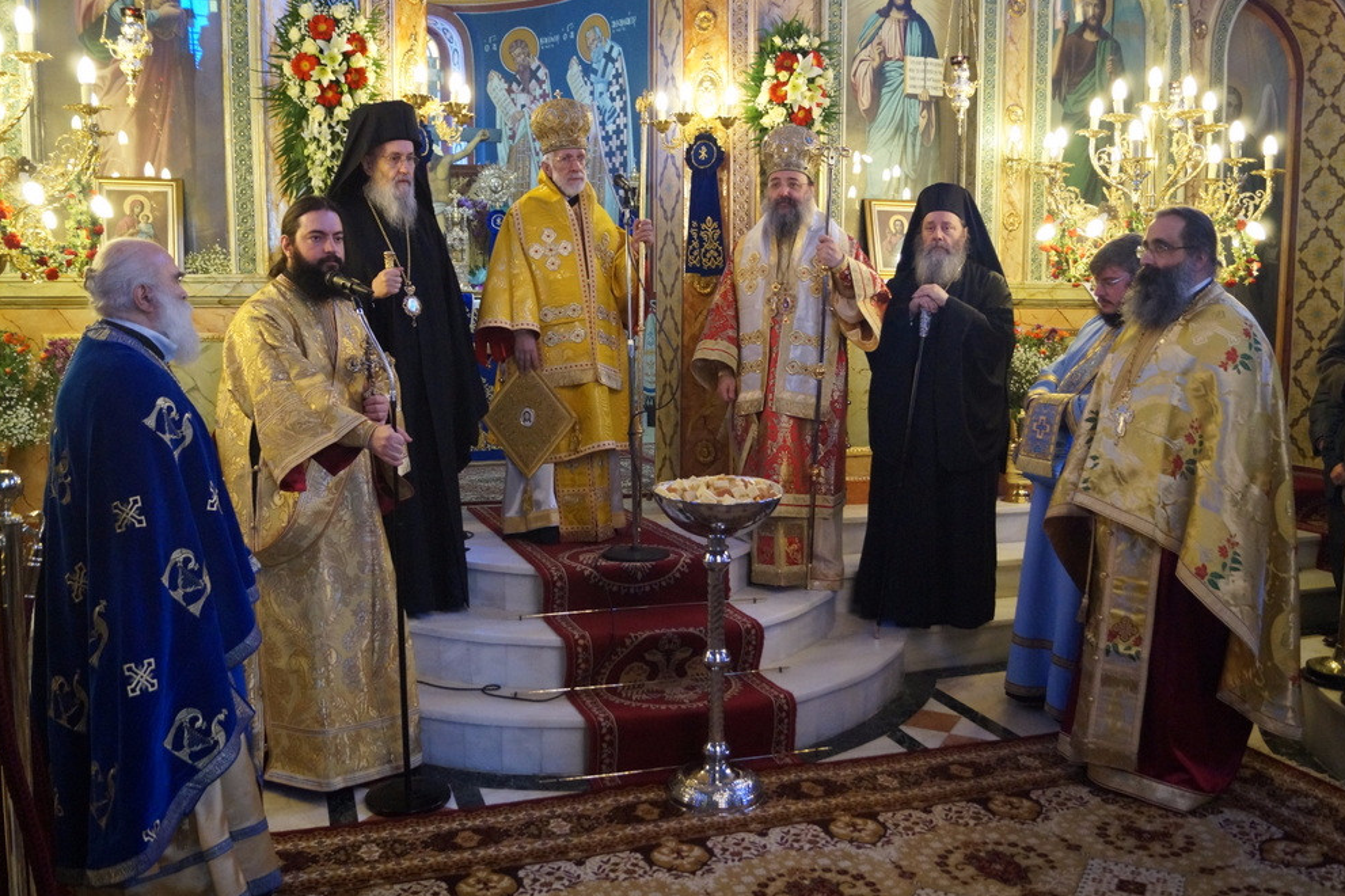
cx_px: 680
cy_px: 459
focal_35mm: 31
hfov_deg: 60.3
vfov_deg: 42.3
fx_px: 1158
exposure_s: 1/160
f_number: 3.5
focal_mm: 20
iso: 2000
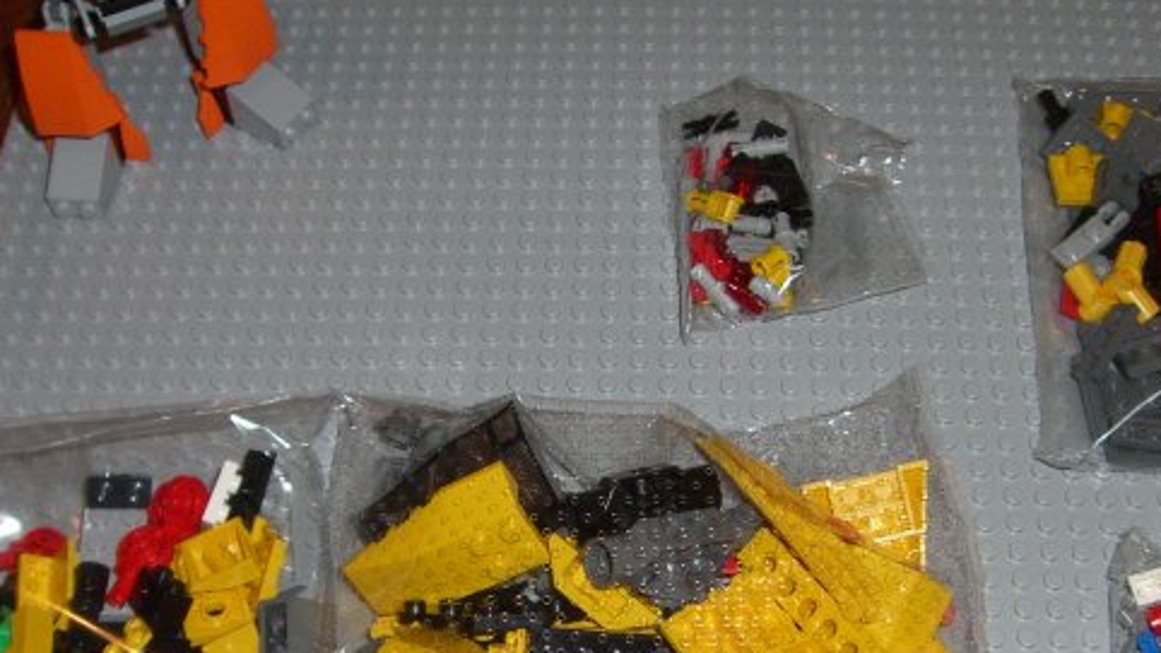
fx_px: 1693
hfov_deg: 37.8
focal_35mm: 55
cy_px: 506
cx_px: 636
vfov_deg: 21.6
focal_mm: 6.2
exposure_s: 1/60
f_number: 2.7
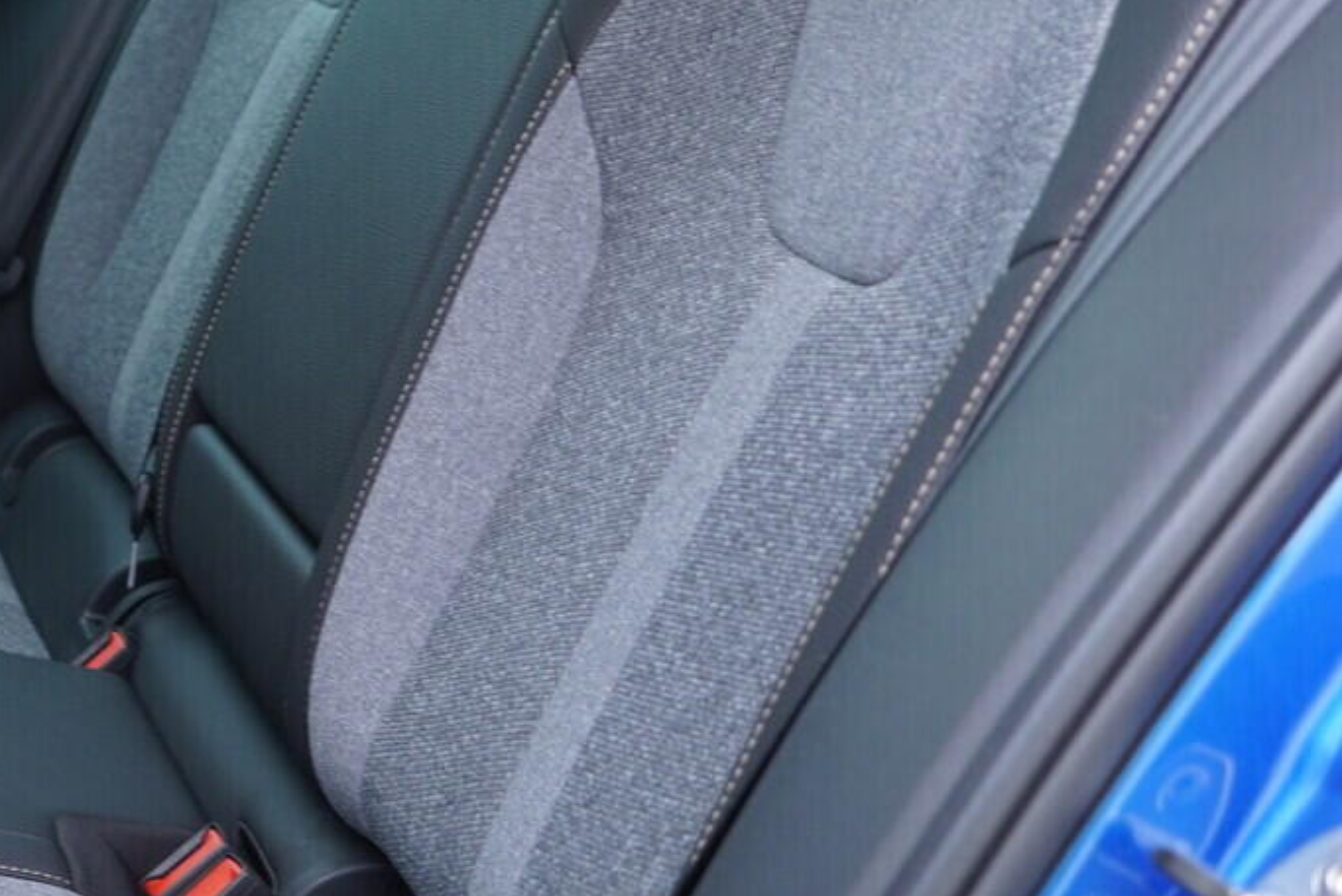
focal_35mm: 76
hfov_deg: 25.3
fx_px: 2834
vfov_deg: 17.8
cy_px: 223
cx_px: -12
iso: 320
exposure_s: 1/40
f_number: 2.8
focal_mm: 24
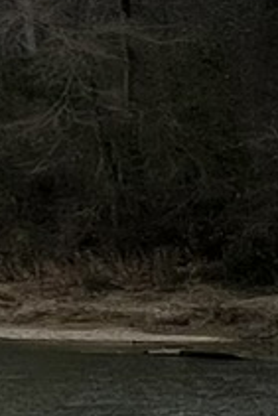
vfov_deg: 15.4
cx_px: -1055
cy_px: 32
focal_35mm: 131
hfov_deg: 6.5
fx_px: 1515
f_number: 1.8
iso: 32
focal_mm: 1.57
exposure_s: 1/1815
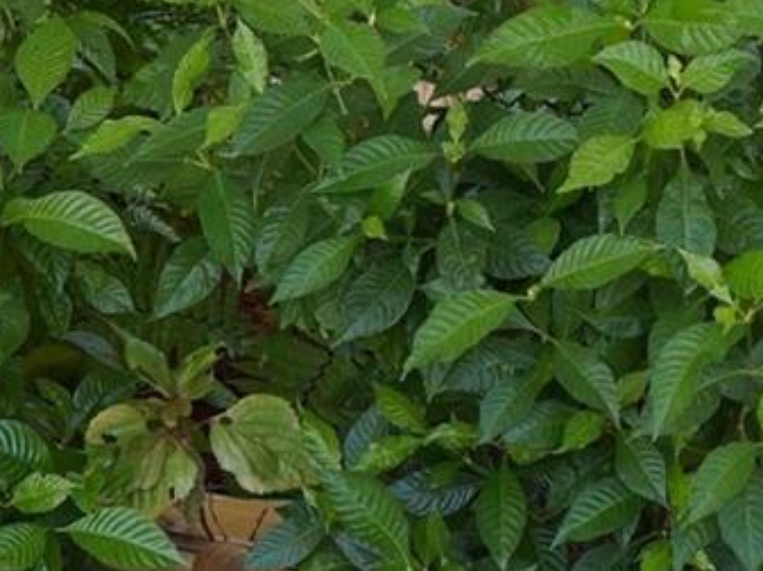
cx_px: 697
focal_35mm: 137
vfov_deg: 10.5
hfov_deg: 14.3
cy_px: -208
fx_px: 3017
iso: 400
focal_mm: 20
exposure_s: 1/160
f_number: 4
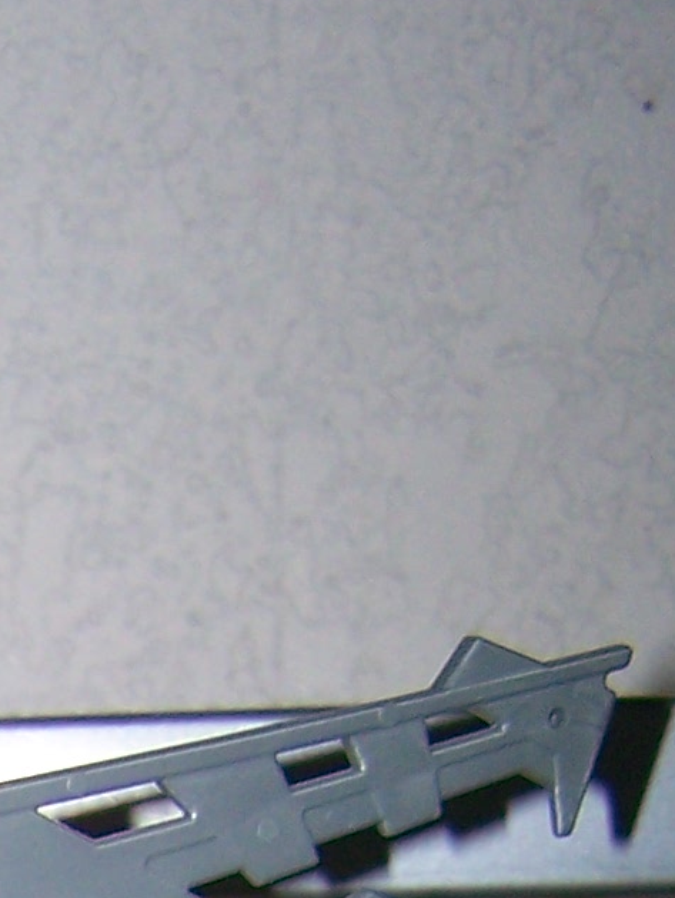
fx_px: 4438
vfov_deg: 10.3
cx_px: -607
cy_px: 2012
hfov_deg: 8.3
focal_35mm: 171
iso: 80
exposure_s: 1/60
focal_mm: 6.3
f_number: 2.8
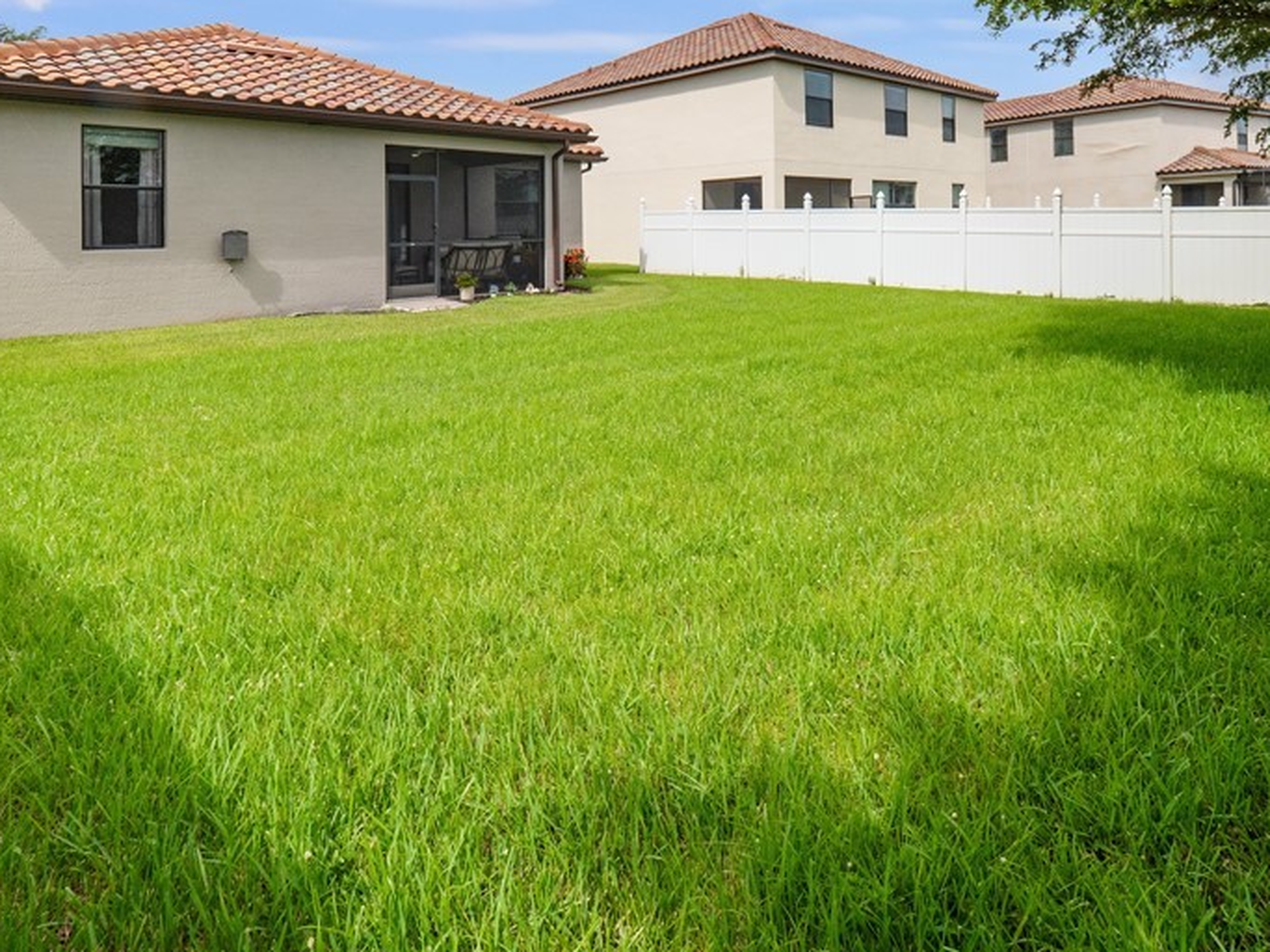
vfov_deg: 60.7
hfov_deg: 78.8
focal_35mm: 21
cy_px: 266
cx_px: 692
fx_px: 770
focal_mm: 7
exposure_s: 1/800
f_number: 7.1
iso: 200
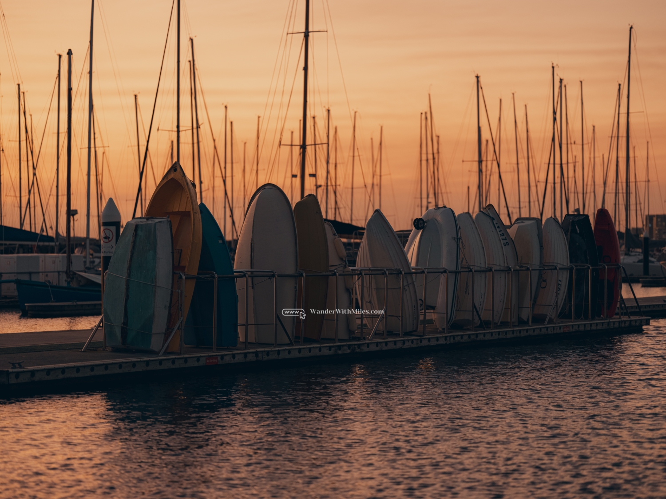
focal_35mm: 87
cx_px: 333
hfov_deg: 22.5
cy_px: 250
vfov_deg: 17.0
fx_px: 1674
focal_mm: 110
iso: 800
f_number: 2
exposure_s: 1/90
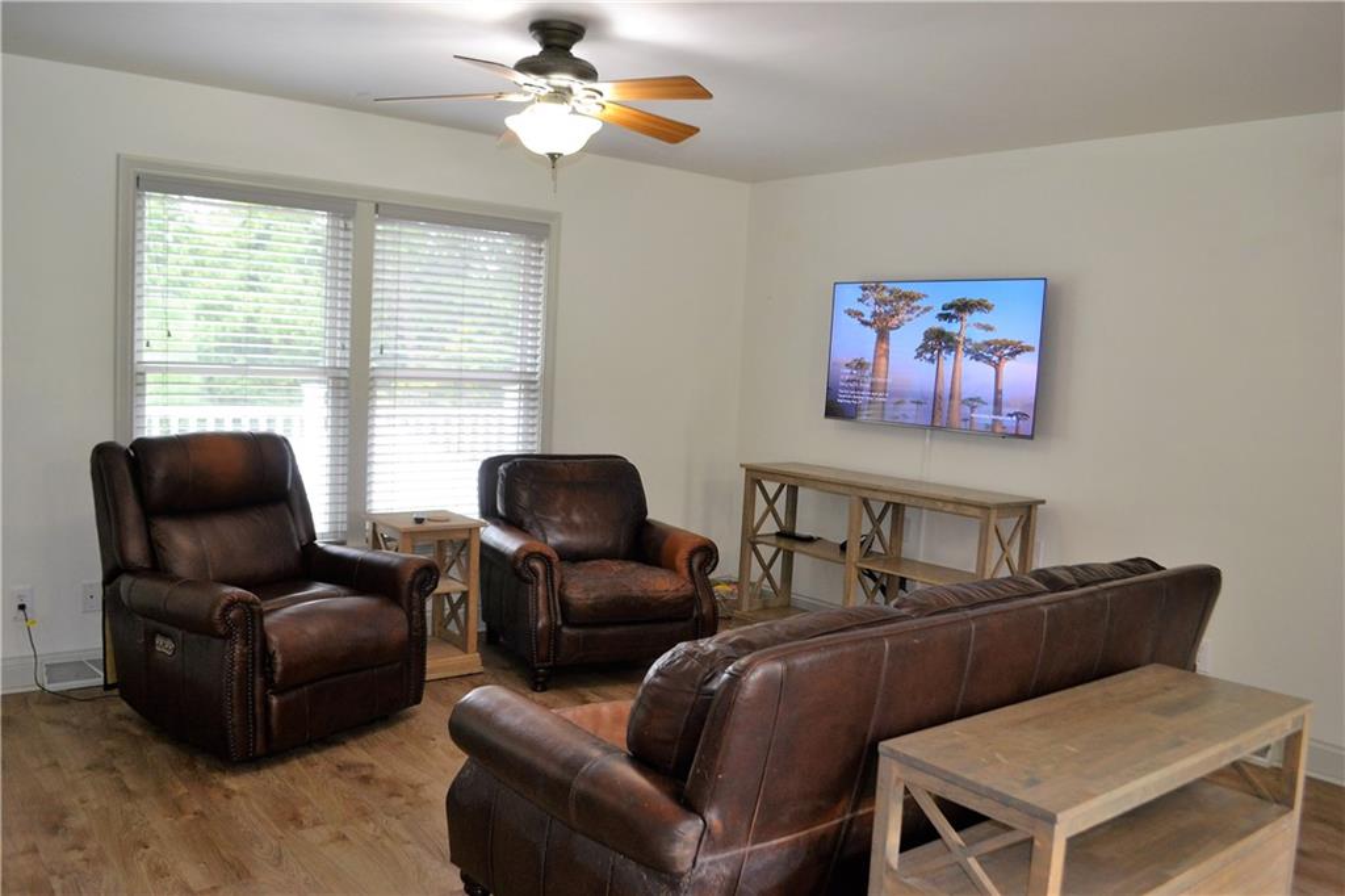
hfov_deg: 67.4
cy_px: 448
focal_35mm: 27
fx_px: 1008
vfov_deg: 47.9
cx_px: 672
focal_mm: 18
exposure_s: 1/60
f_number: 3.5
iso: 560
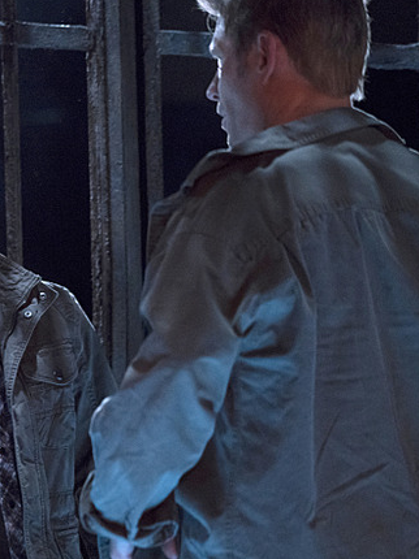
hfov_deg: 5.5
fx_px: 4313
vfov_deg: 7.4
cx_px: -68
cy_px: 299
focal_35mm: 267
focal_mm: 153
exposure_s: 1/200
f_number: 4
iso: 6400
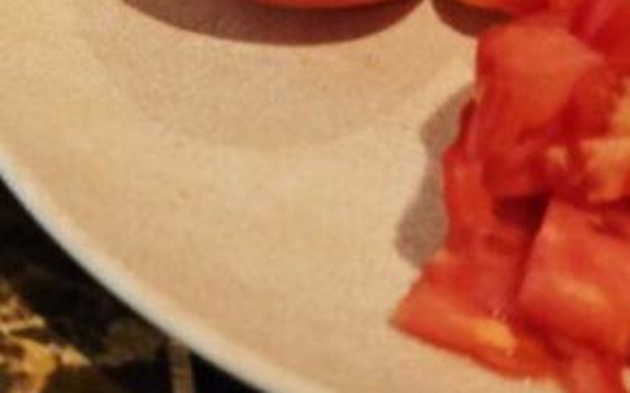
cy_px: -662
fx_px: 1476
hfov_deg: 22.1
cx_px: -139
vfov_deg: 11.4
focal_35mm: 86
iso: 500
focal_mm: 5.4
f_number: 1.8
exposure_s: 1/101
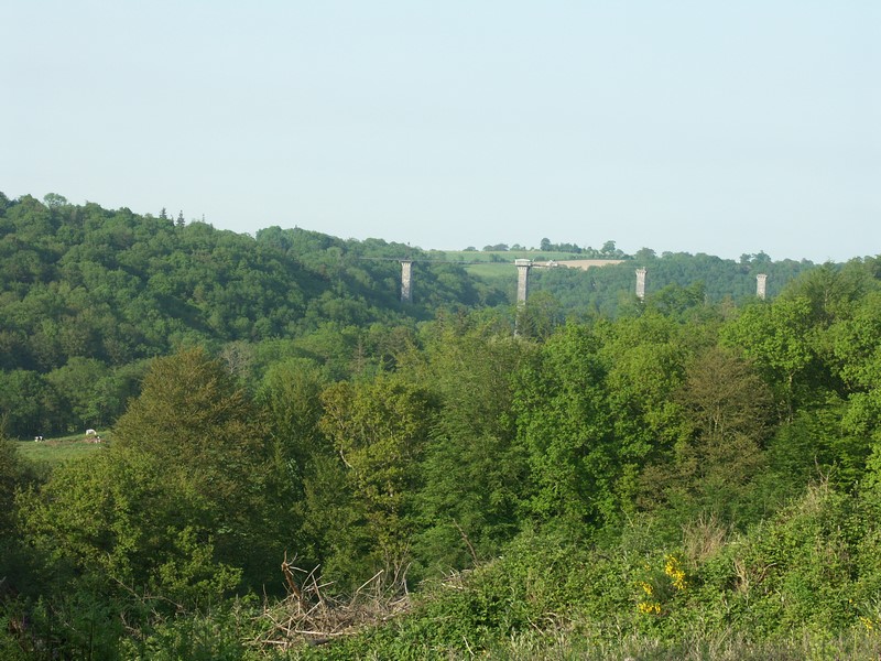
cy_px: 330
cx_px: 440
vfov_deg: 14.1
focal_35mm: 105
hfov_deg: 18.7
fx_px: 2672
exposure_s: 1/400
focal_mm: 26.03
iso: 100
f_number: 6.3
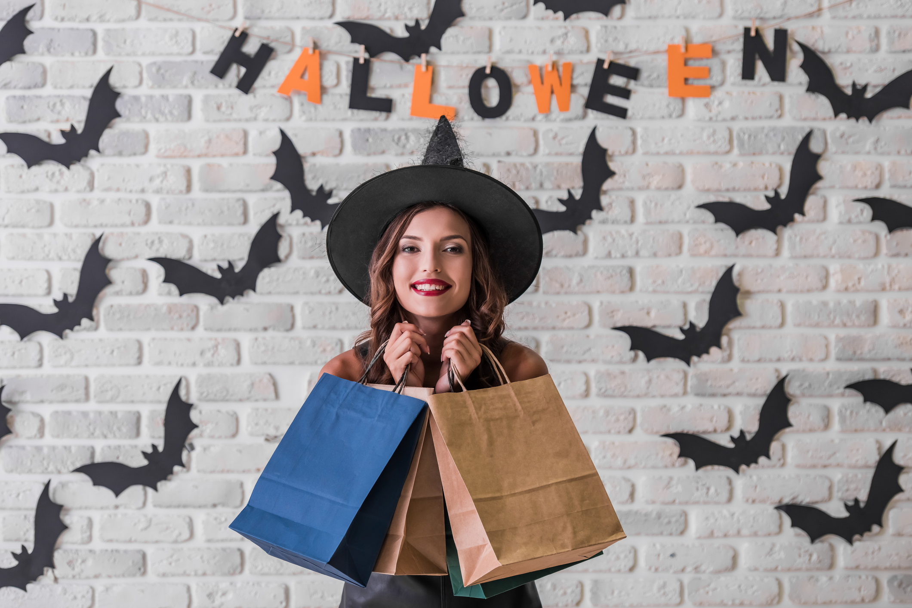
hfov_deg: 19.5
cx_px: 456
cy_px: 304
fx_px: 2660
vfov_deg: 13.0
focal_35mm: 105
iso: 400
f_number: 3.5
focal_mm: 105
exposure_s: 1/160
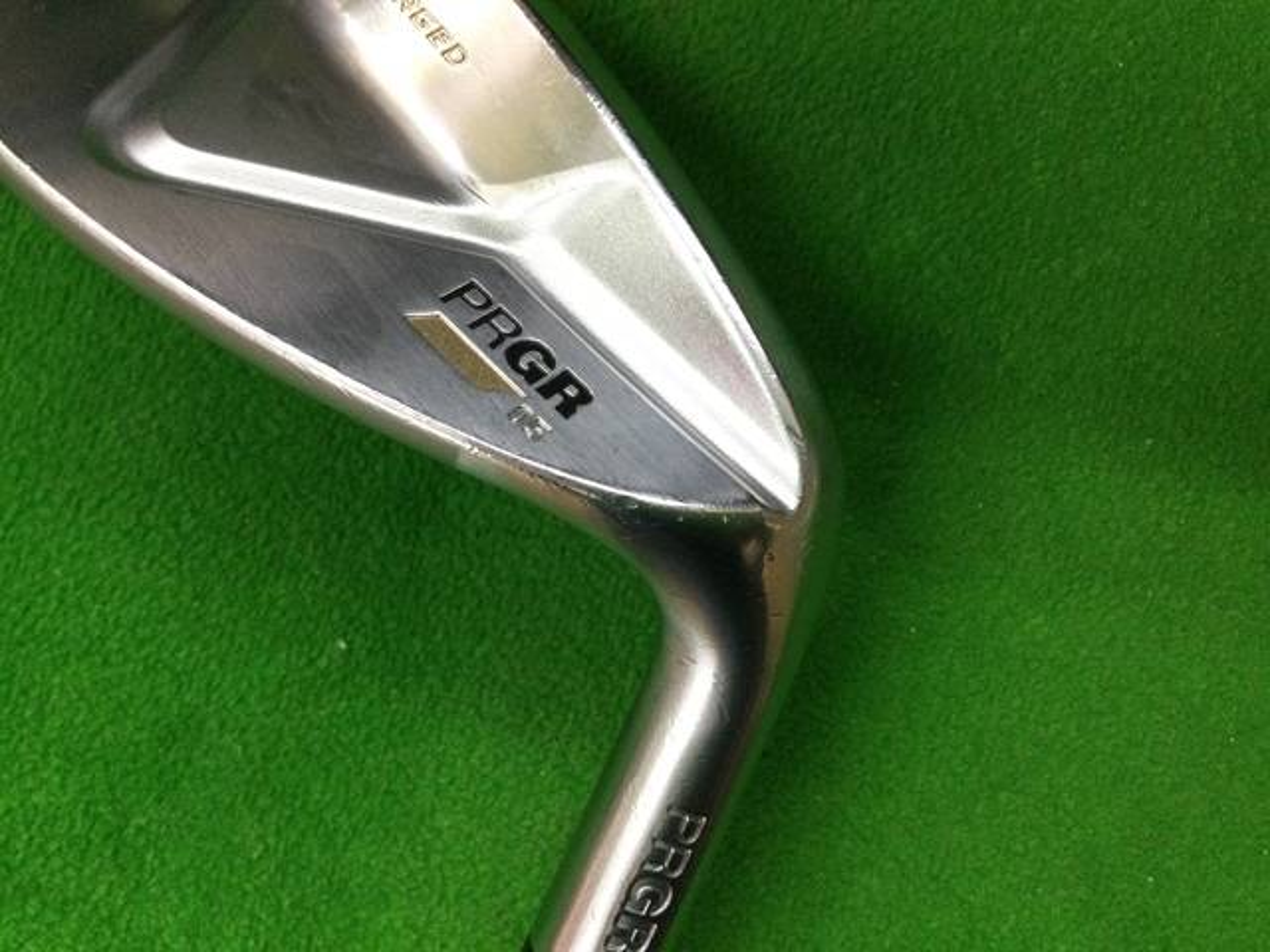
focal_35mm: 31
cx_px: 635
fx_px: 1137
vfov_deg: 45.4
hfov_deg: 58.4
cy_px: 476
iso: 80
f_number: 2.4
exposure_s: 1/30
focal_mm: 3.3
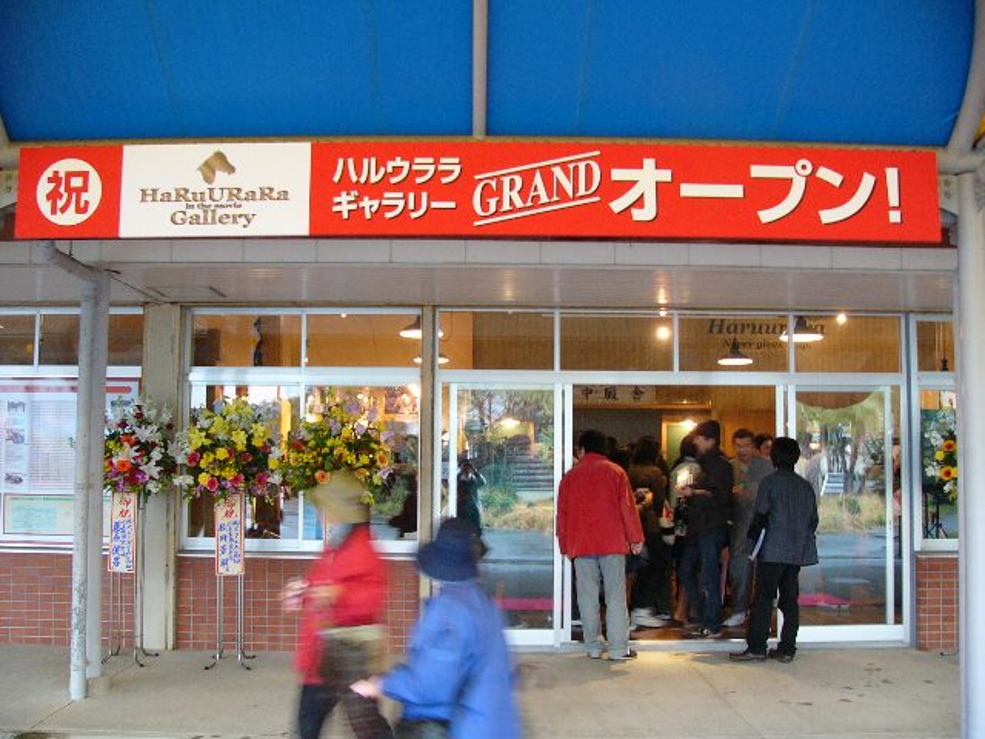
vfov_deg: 39.7
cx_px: 492
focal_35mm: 36
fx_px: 1024
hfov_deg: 51.4
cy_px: 370
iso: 100
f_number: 2.8
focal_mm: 6
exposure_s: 1/8
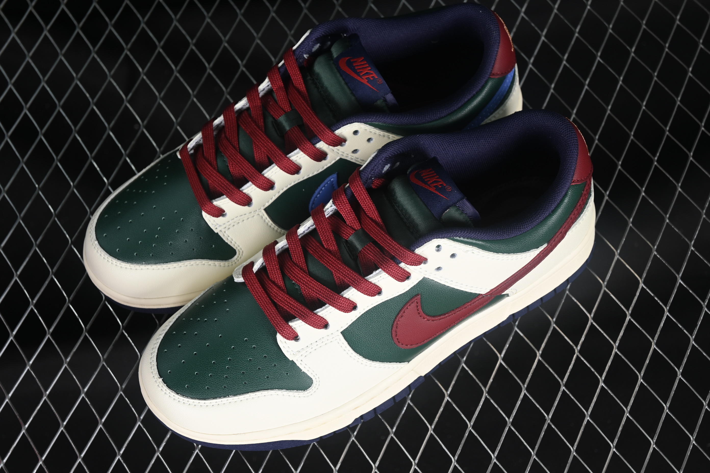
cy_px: 236
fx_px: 1479
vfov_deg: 18.2
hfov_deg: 27.0
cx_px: 355
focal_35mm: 75
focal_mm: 50
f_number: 6.3
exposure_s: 1/60
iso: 160
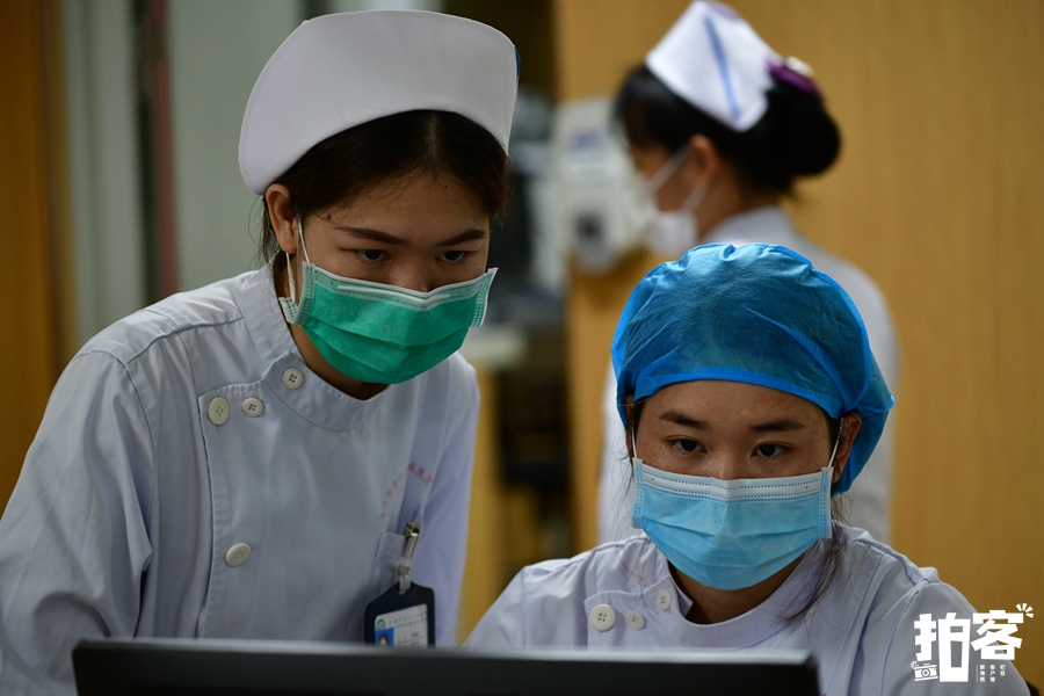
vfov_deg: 11.0
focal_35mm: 125
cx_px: 522
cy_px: 348
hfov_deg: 16.4
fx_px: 3625
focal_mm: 125
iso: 1100
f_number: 4
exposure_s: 1/125
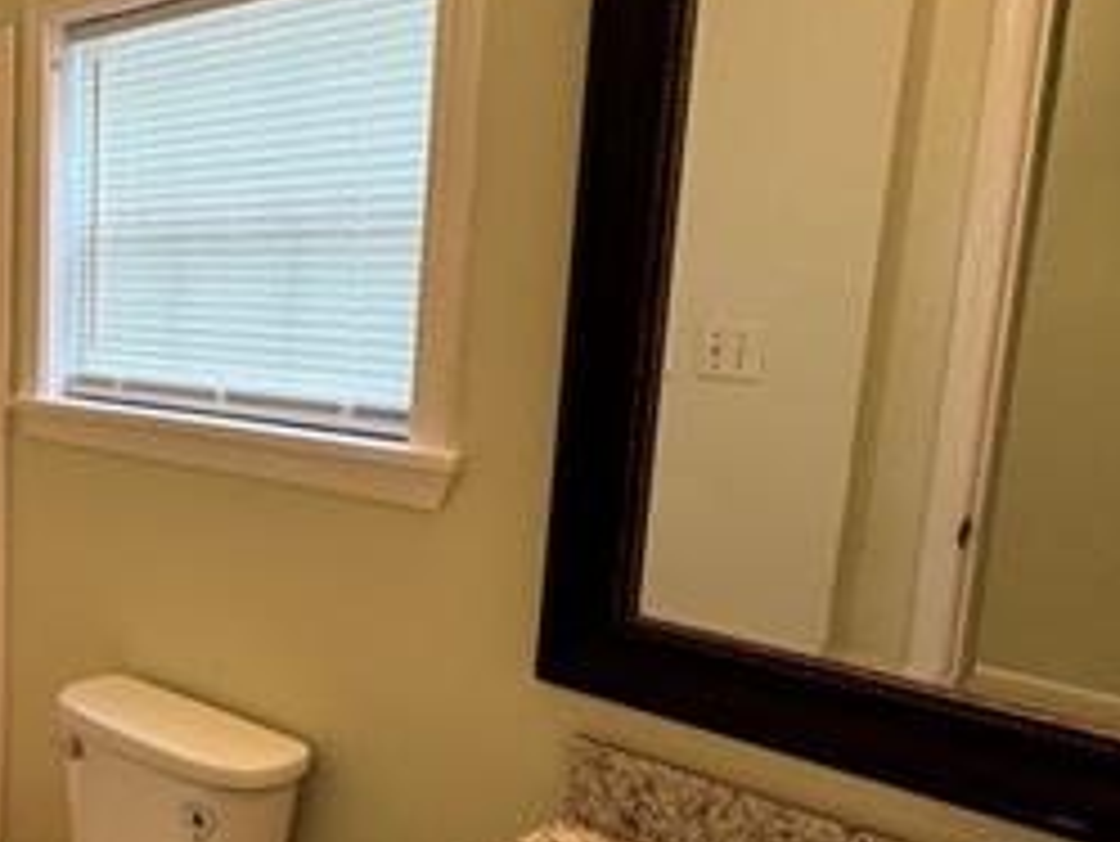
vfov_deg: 39.7
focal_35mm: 36
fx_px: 1165
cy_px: 441
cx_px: -58
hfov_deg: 42.4
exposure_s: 1/120
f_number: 2.2
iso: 160
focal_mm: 2.22
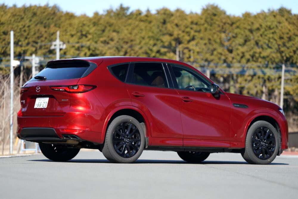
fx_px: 1126
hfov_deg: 15.1
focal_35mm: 136
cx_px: 149
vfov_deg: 10.1
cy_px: 100
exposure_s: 1/500
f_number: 2.8
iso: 100
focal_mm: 136
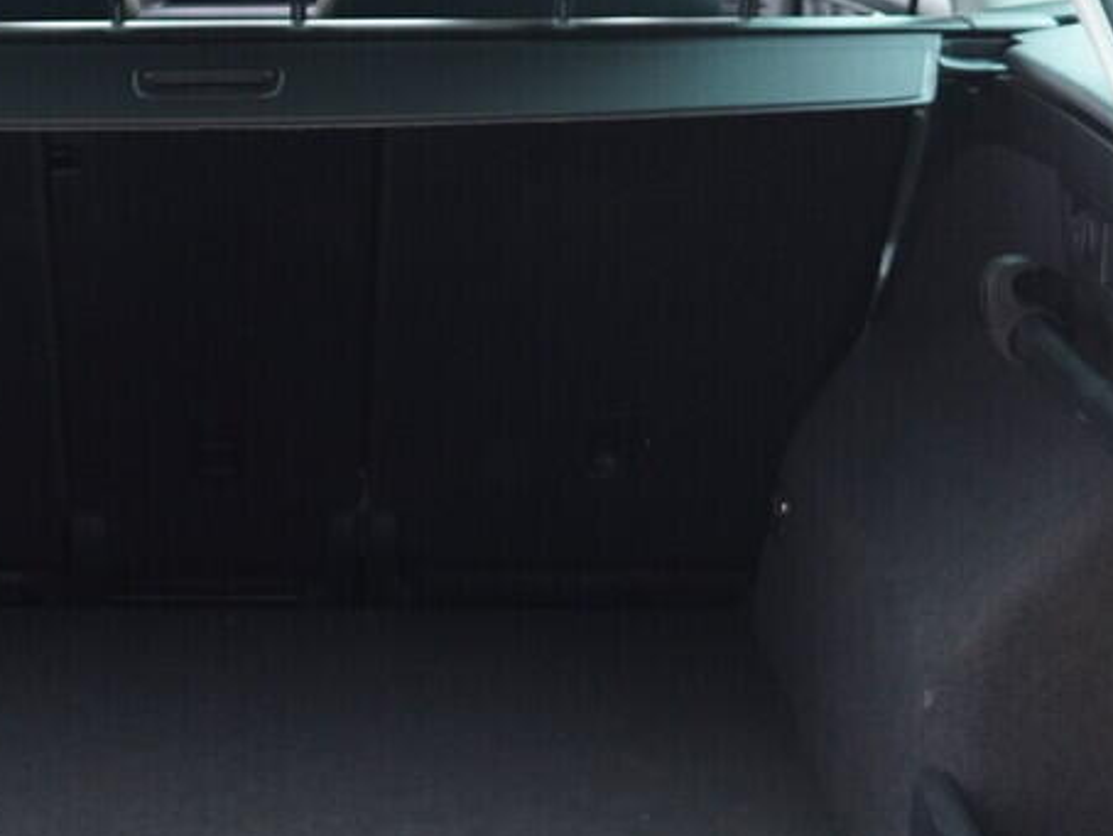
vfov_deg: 18.9
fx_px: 2509
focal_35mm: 78
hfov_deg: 24.4
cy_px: 492
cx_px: 159
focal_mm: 24
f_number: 2.8
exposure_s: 1/40
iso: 800
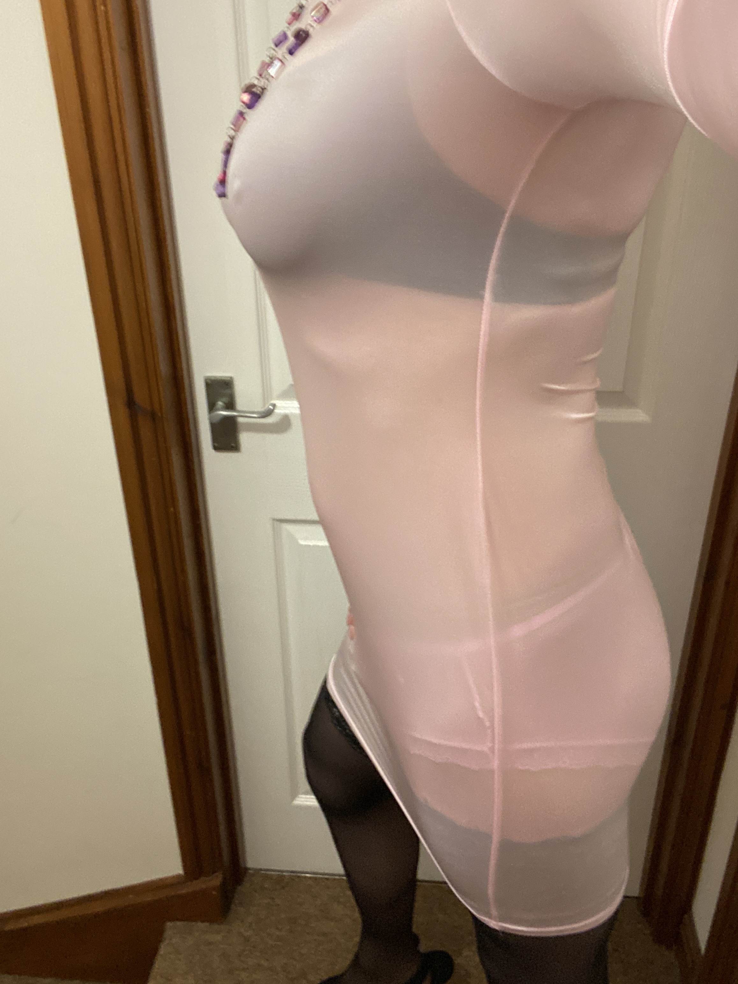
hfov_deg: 46.8
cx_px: 369
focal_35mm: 30
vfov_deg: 60.0
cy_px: 492
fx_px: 853
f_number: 2.2
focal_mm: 2.71
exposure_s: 1/25
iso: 320
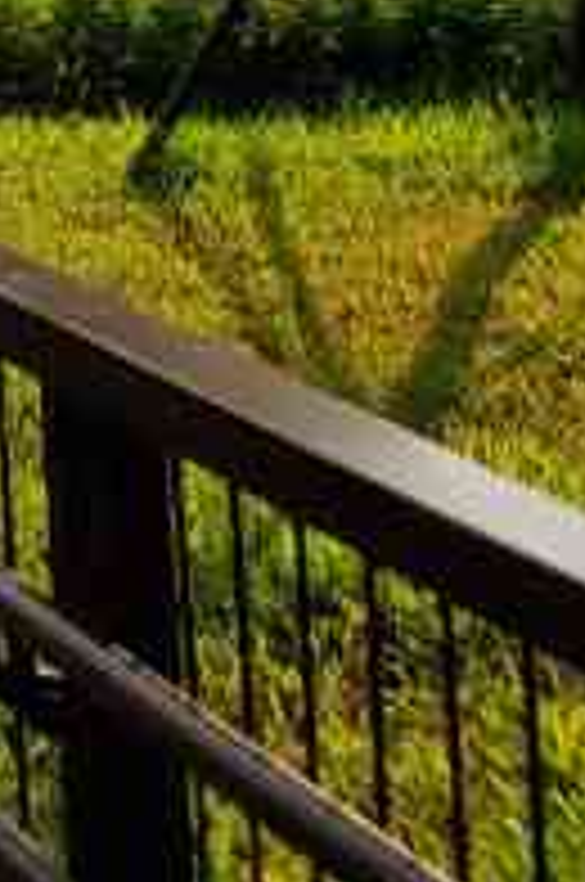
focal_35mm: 129
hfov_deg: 9.2
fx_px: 3155
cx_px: -963
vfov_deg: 12.6
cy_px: -1186
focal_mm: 4.3
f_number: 2.4
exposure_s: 1/5000
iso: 50
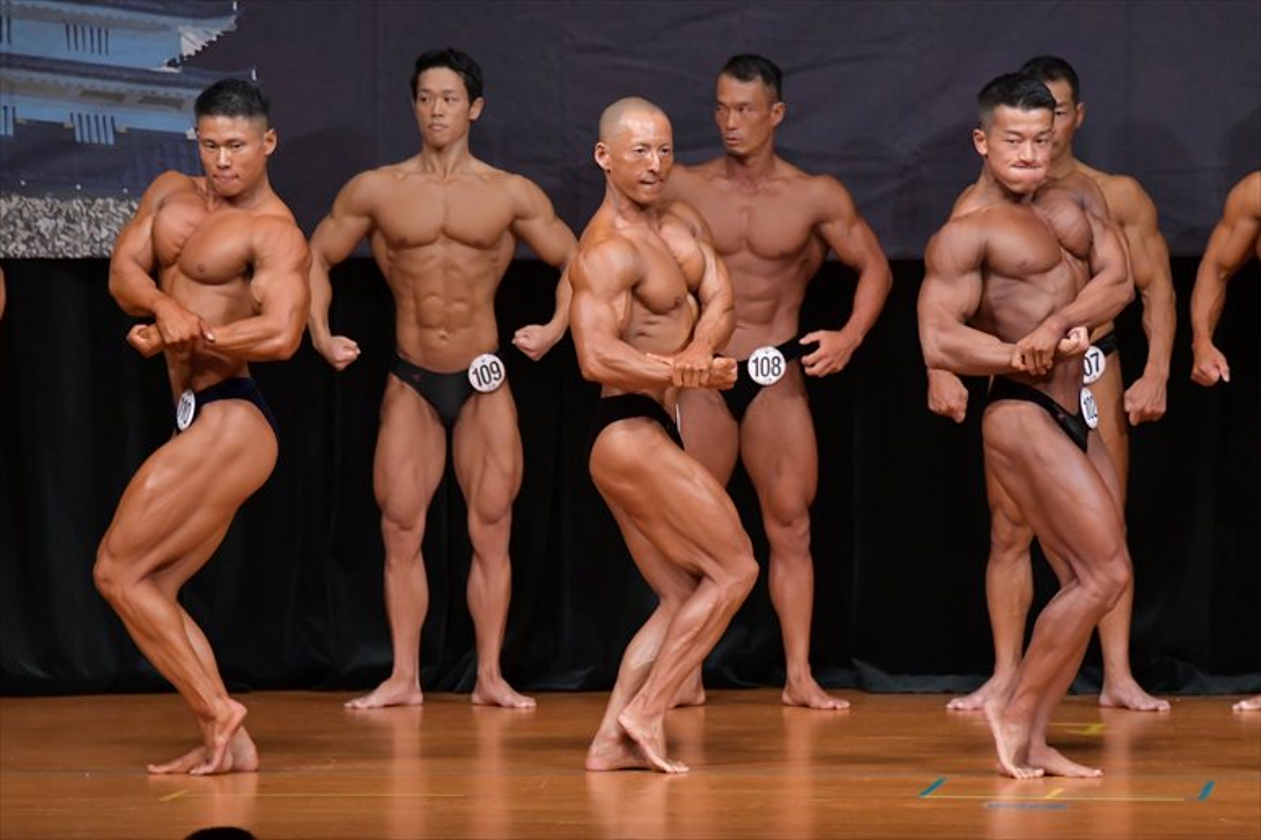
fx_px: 10503
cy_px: 420
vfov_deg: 4.6
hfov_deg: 6.9
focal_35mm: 300
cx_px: 630
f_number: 5.6
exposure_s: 1/400
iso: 5000
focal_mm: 200
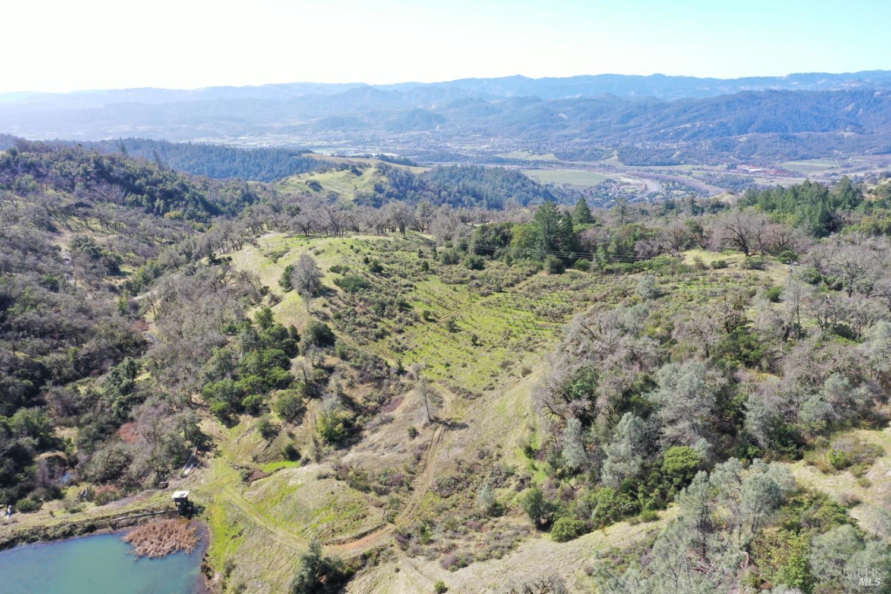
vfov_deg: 46.4
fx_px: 693
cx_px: 446
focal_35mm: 28
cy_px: 297
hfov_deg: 65.5
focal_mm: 10.26
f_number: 5.6
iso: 100
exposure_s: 1/200
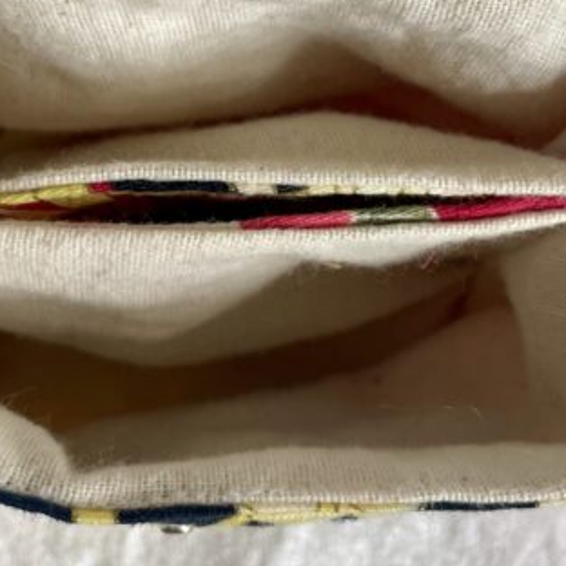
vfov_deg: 28.8
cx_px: 238
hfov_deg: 29.0
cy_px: 161
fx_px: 1091
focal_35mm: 59
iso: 80
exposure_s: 1/121
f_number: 1.6
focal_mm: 4.2
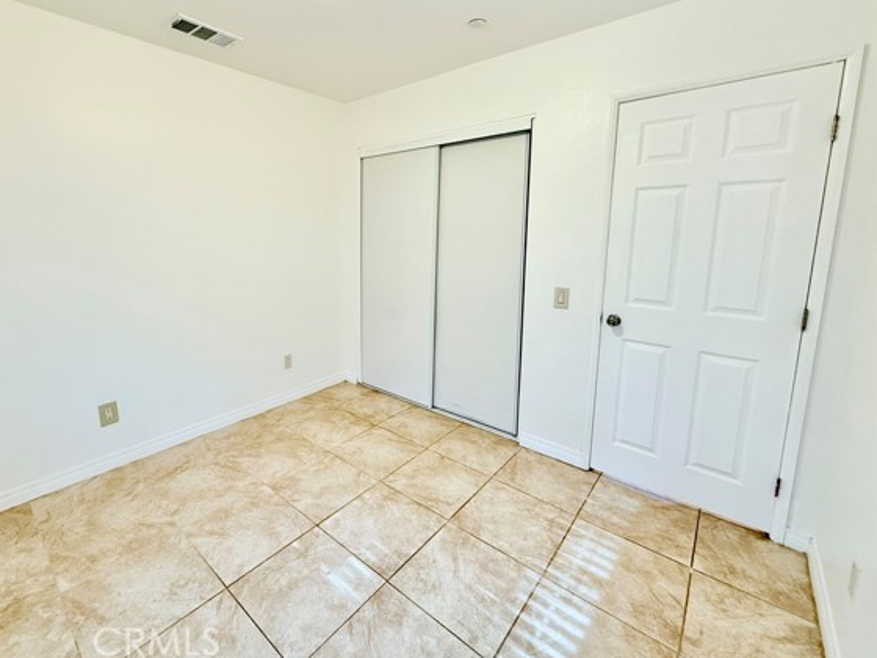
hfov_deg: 94.0
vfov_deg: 77.8
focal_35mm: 16
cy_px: 288
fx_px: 405
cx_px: 384
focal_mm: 2.22
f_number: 2.2
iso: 200
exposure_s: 1/60
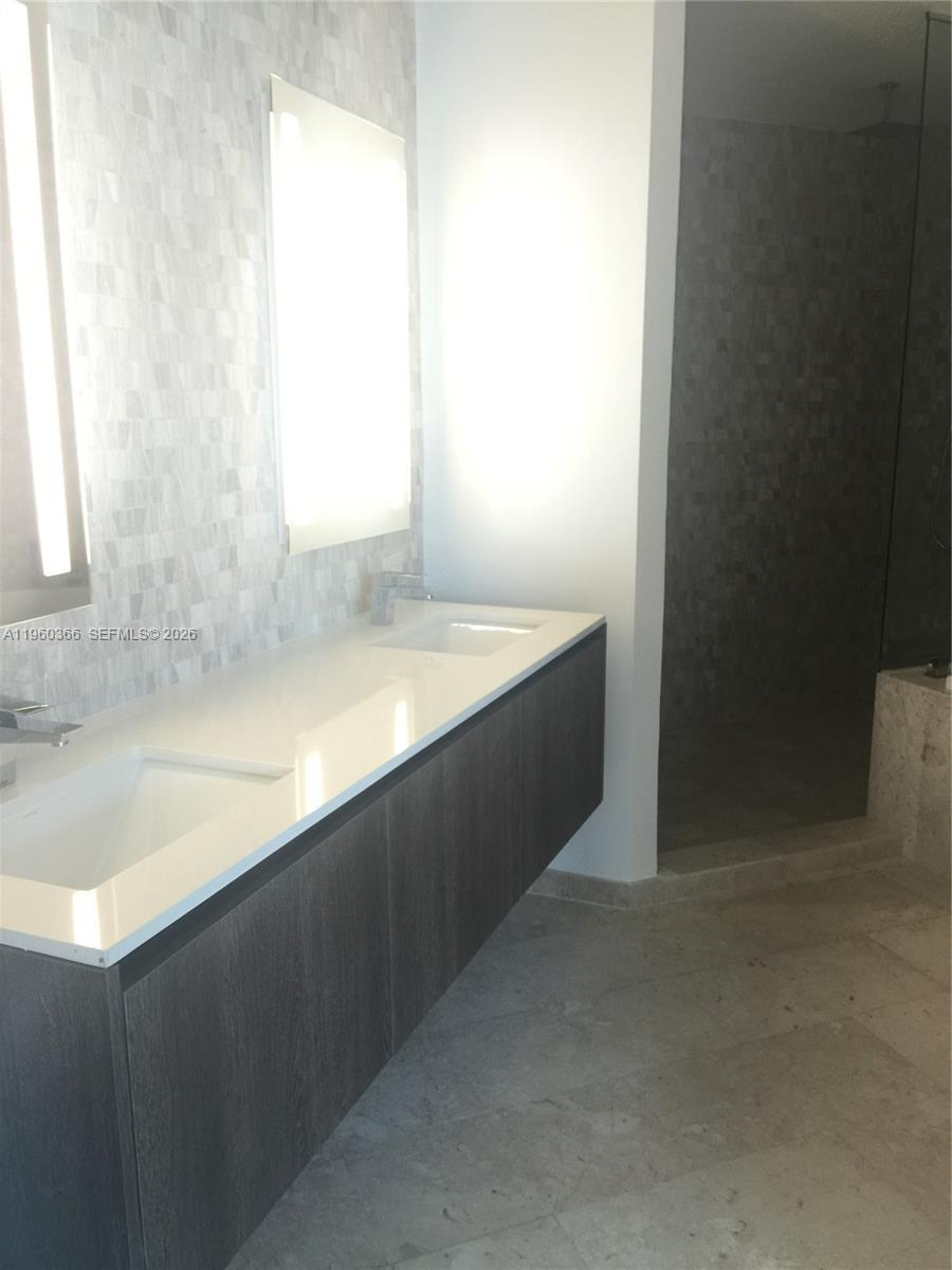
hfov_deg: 48.2
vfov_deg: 61.7
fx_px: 1063
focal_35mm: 29
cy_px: 635
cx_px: 476
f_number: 2.2
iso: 50
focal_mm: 4.15
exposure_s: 1/30
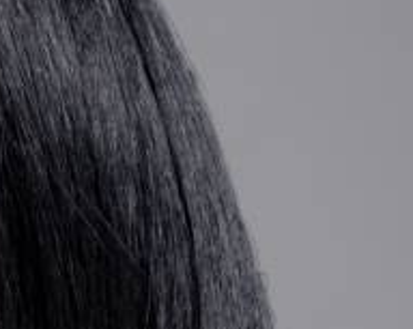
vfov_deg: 2.3
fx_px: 8153
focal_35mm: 668
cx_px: -974
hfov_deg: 2.8
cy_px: 485
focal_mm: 105
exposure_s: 1/250
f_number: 32
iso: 200
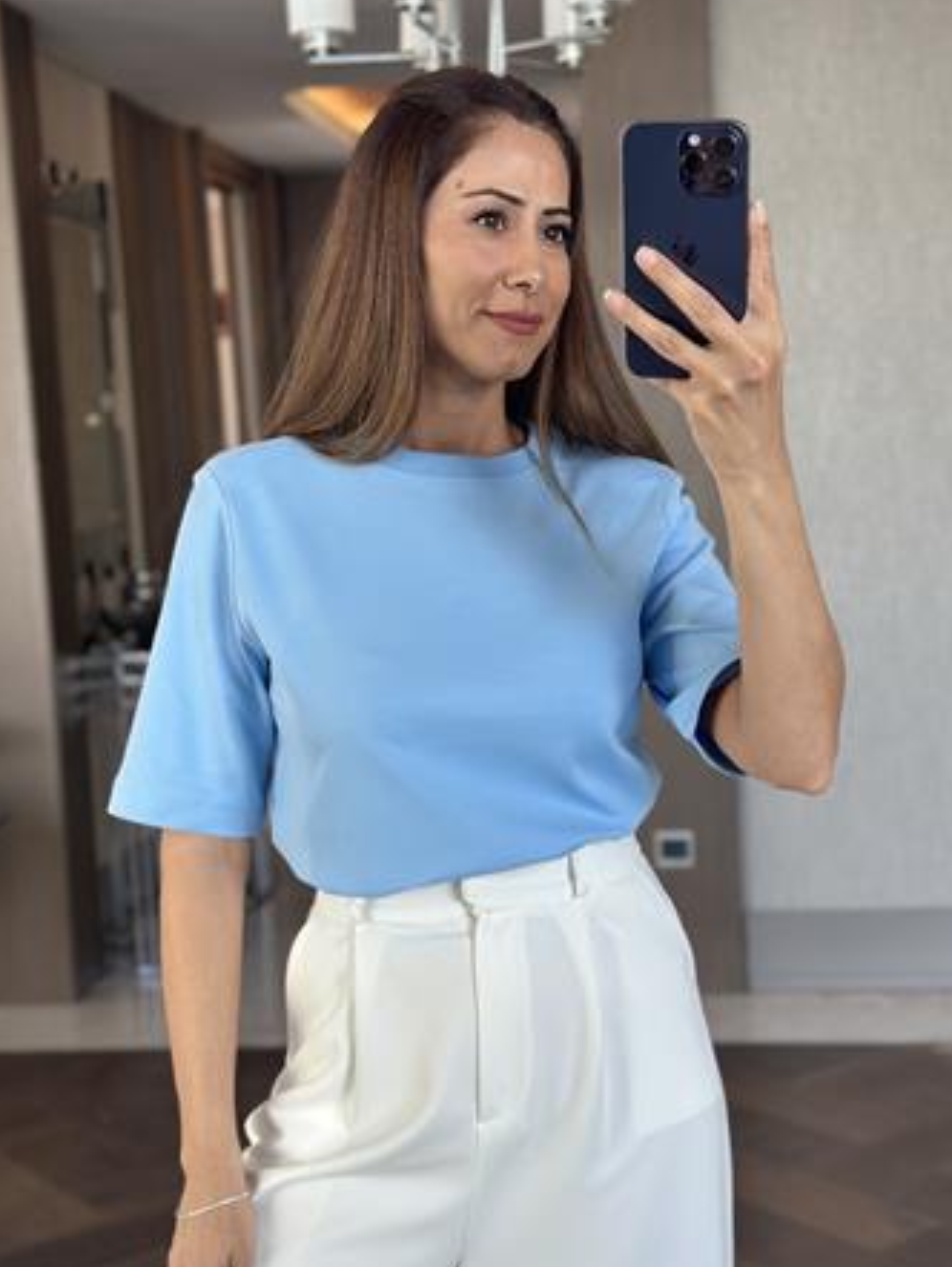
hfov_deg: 26.6
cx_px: 487
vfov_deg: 34.9
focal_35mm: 55
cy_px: 679
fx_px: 2015
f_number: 1.78
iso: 125
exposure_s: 1/121
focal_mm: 6.86
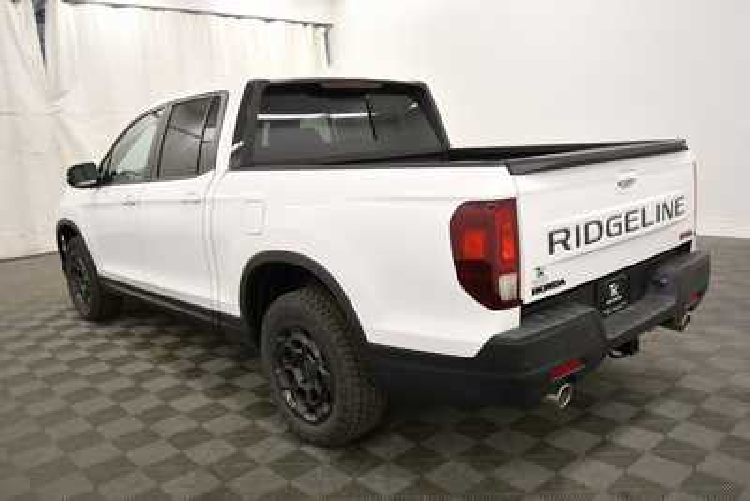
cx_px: 375
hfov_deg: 61.9
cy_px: 250
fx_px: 625
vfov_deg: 43.6
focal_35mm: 30
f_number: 5.6
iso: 800
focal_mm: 20
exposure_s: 1/160
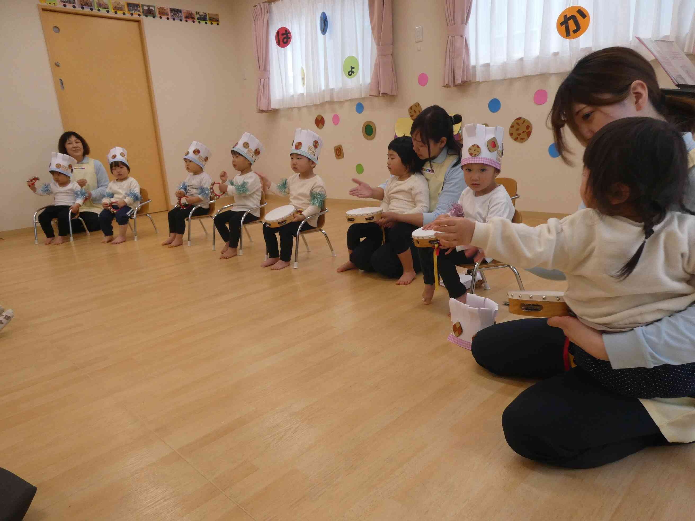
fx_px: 482
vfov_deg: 56.8
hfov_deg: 71.6
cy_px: 260
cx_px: 348
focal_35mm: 24
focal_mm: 4.3
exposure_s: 1/60
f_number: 3.3
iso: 200
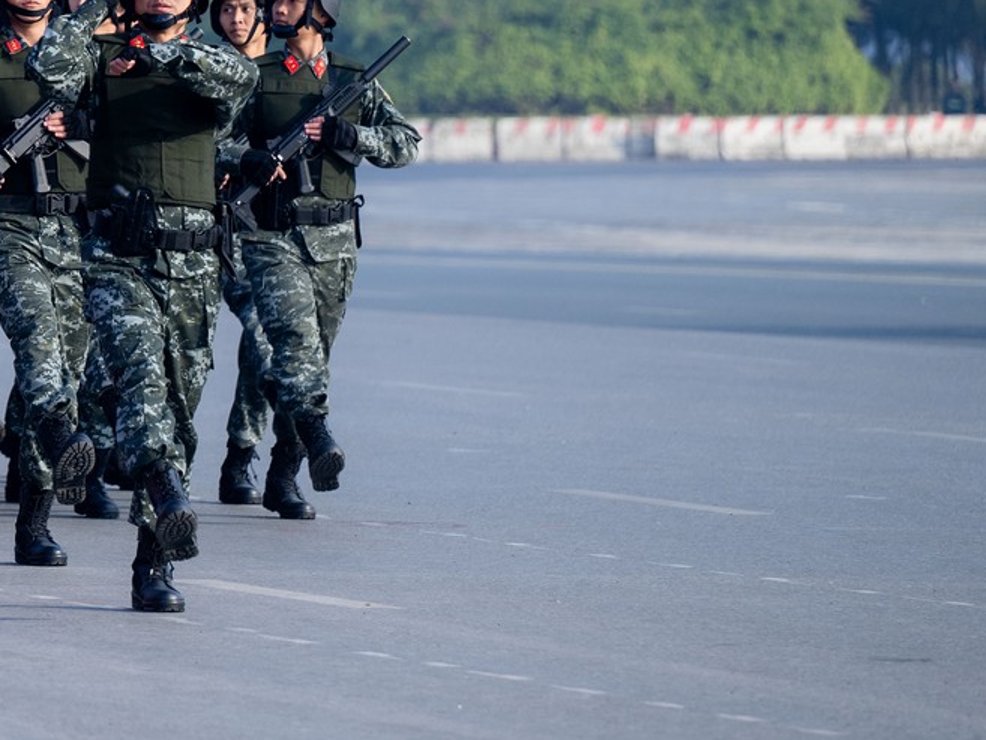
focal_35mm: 483
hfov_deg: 4.1
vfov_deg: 3.1
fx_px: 13760
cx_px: -504
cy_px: -163
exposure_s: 1/1250
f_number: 4
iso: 200
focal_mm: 165
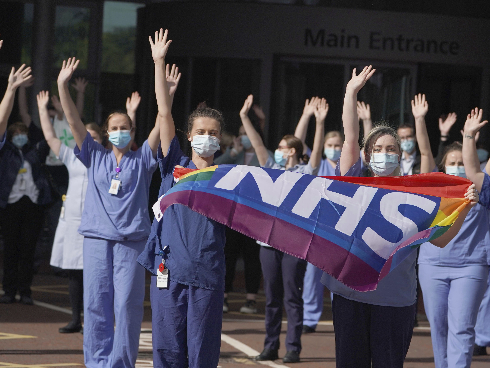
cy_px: 185
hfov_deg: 11.2
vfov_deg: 8.4
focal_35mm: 176
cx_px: 270
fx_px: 2491
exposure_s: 1/6400
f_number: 6.3
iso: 500
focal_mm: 162
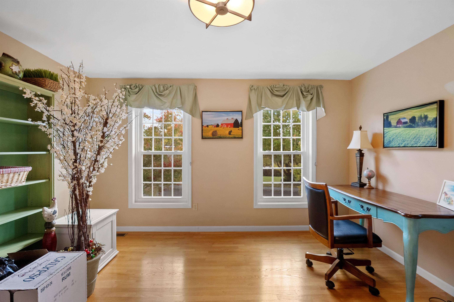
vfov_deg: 73.7
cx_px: 227
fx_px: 202
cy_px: 151
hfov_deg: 96.7
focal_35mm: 16
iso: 320
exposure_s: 1/3
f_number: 8
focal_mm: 16
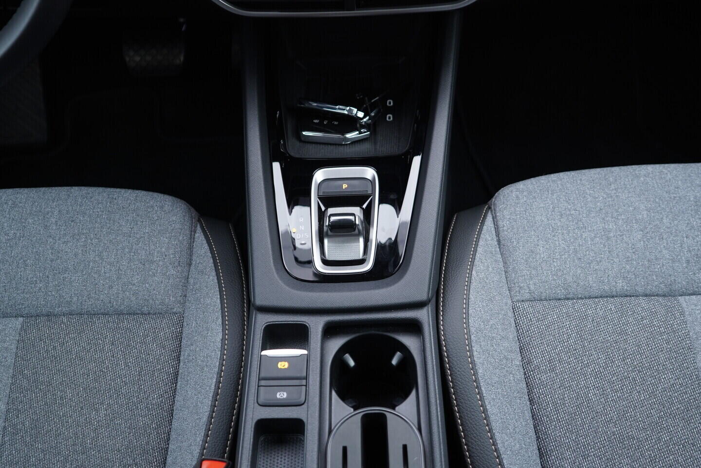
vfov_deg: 36.9
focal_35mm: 36
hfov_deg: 53.1
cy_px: 234
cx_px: 350
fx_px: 701
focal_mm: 24
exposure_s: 1/40
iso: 320
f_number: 2.8
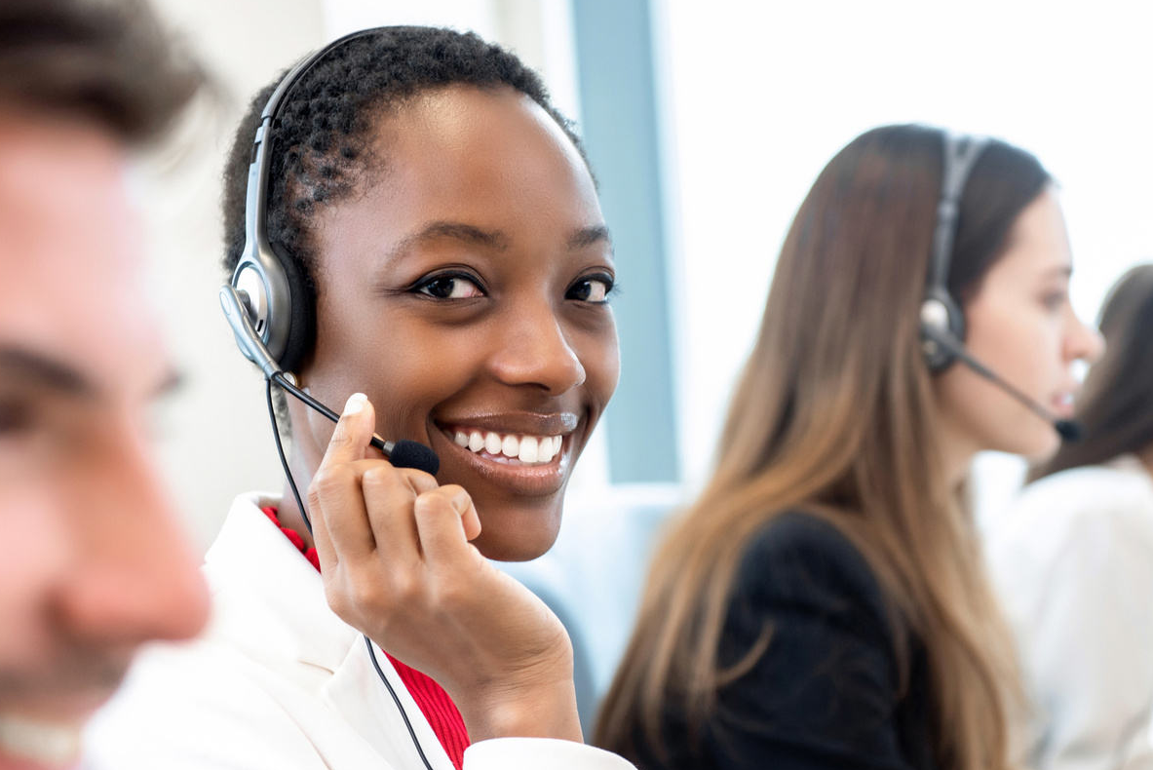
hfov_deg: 22.9
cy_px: 468
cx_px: 617
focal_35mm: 89
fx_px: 2852
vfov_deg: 15.4
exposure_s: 1/160
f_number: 3.5
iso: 320
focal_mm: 70
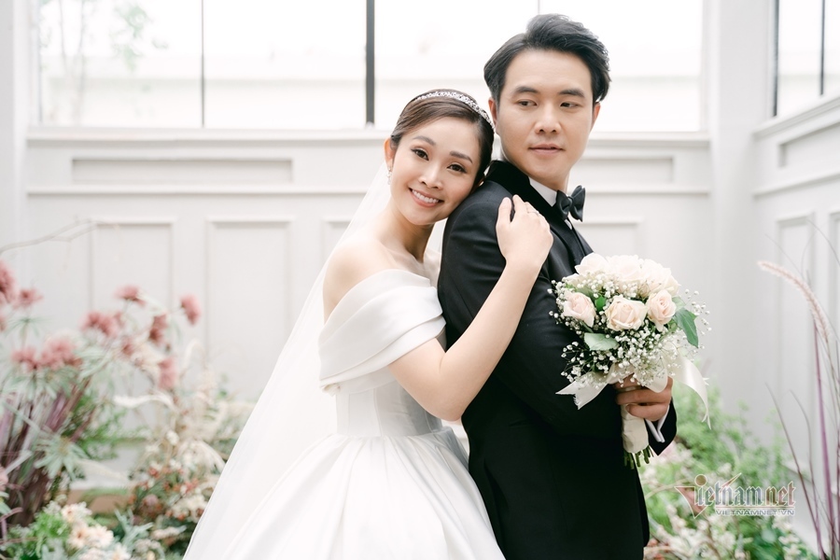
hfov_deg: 43.6
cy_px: 280
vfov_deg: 29.9
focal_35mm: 45
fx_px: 1050
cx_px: 420
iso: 250
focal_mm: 45
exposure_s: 1/200
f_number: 2.8
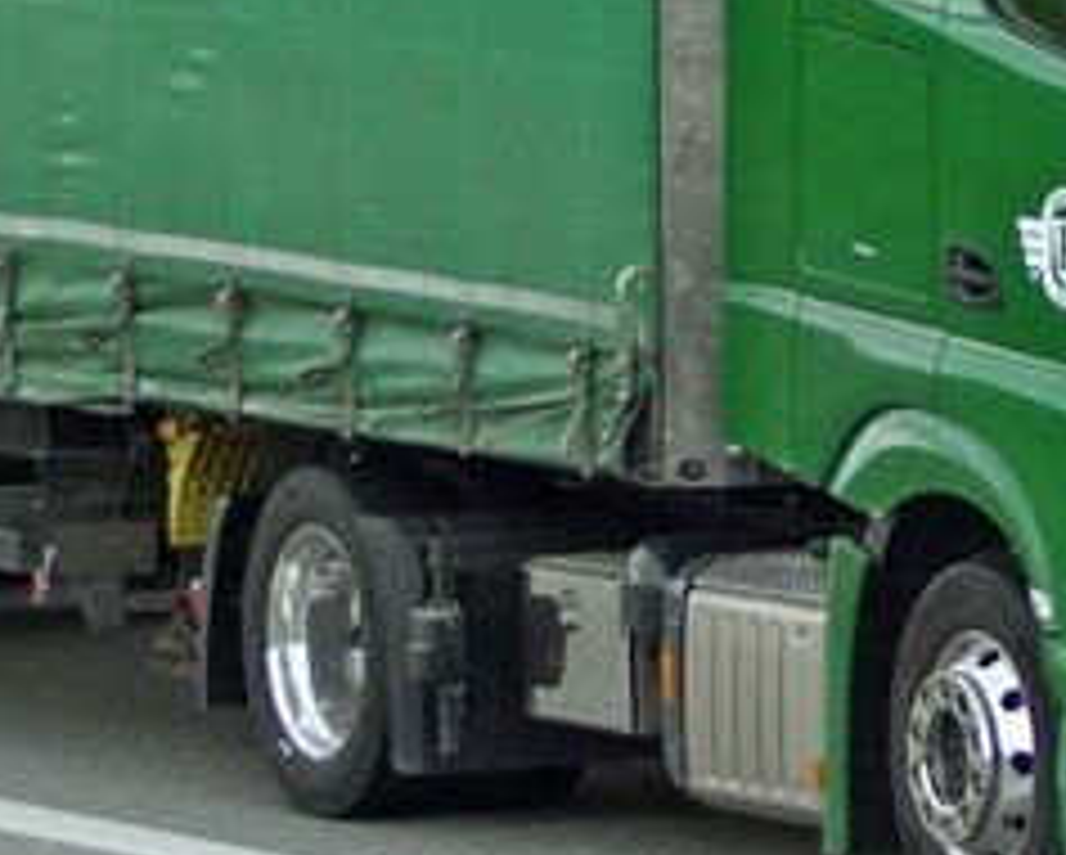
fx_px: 13483
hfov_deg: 4.5
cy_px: -122
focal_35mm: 427
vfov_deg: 3.6
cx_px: 423
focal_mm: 90
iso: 800
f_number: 5
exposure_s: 1/2000
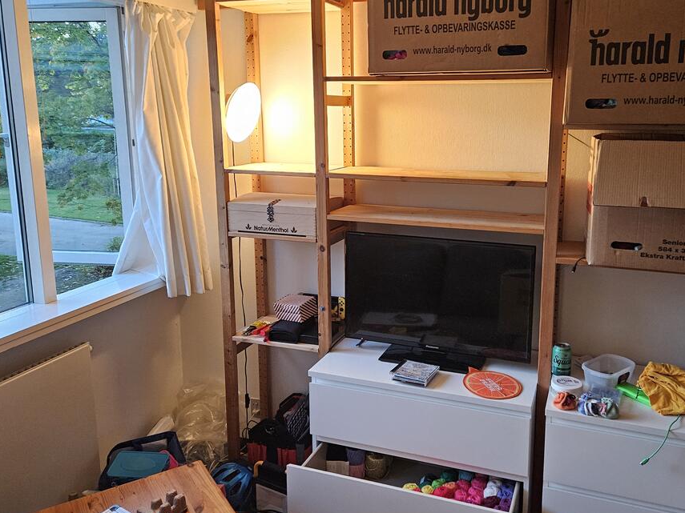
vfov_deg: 45.3
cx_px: 395
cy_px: 217
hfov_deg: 58.1
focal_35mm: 31
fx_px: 613
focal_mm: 5.4
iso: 640
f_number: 1.8
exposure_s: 1/100
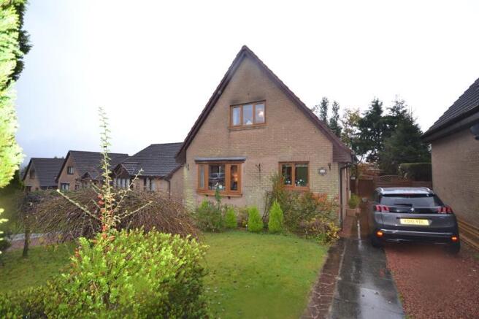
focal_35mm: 16
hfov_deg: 95.0
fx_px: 219
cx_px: 240
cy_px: 160
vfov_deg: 72.0
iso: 560
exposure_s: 1/60
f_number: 4.2
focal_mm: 11
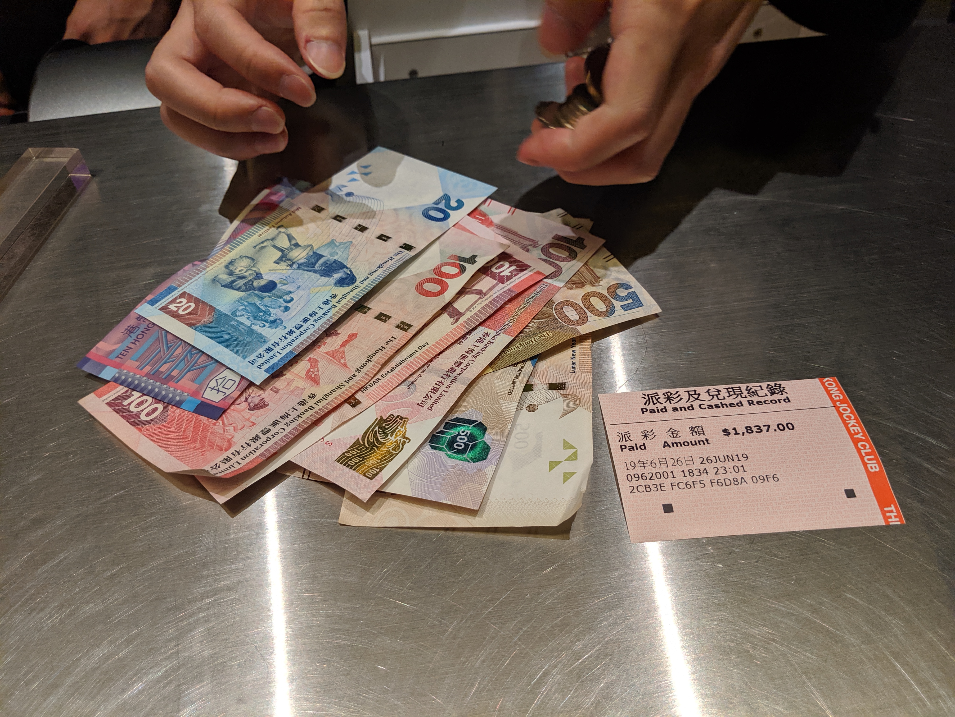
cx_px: 478
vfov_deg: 51.4
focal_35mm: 27
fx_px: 745
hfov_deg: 65.3
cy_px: 358
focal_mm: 4.44
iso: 74
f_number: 1.8
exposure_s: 1/99.9
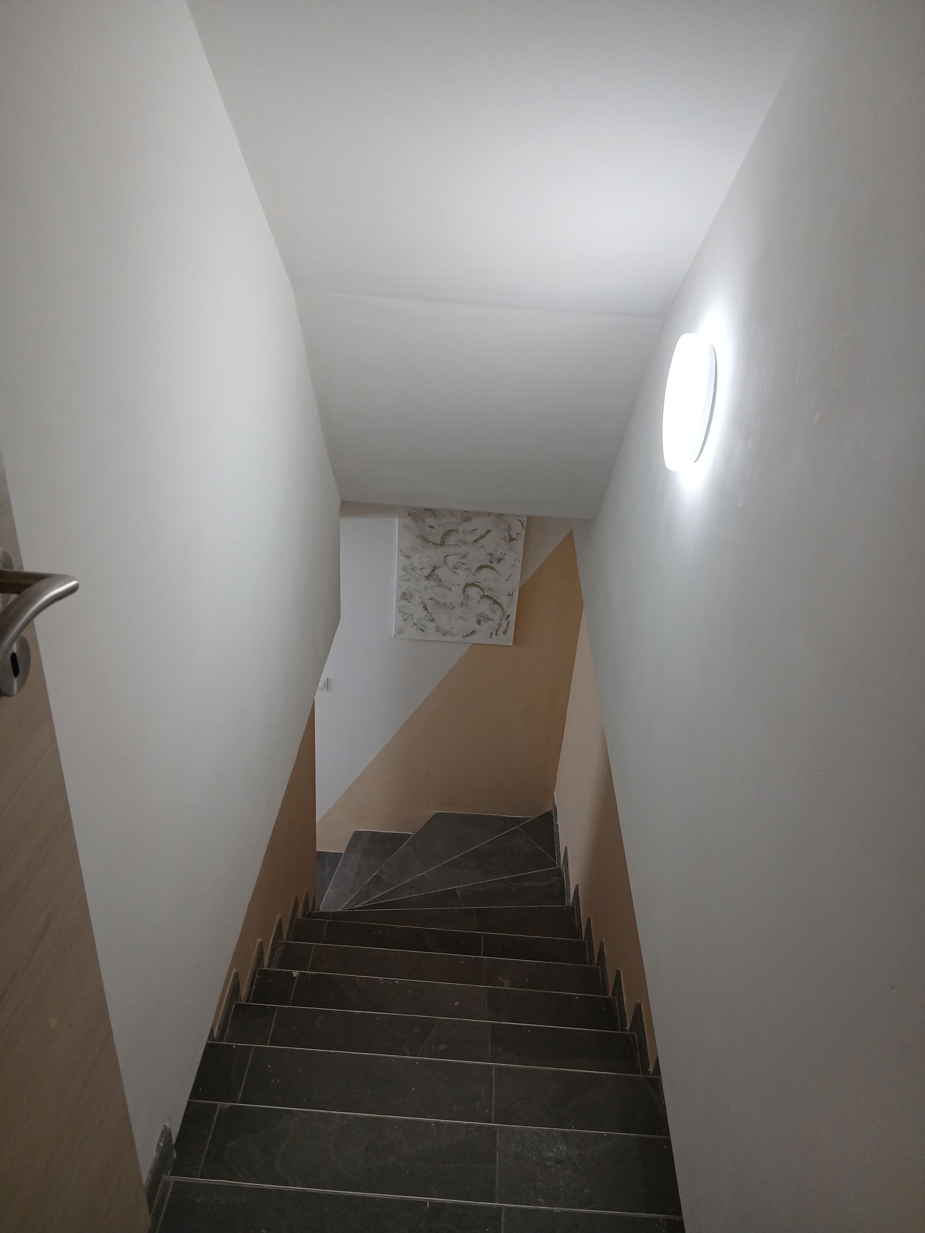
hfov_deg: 53.1
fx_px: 926
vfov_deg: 67.3
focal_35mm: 26
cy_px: 616
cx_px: 462
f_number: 1.8
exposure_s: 1/50
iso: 100
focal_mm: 3.98
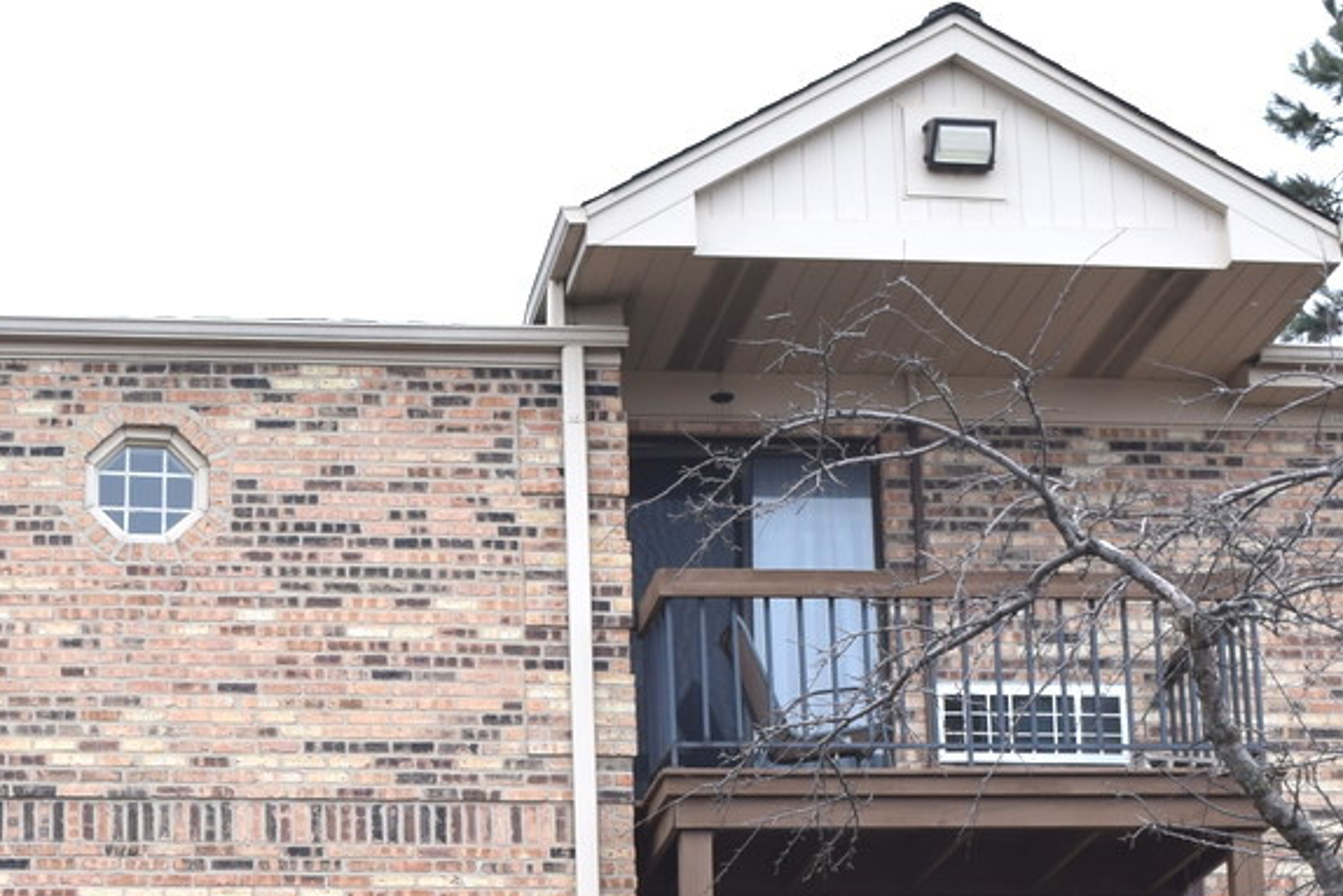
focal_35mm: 97
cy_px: 1128
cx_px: 260
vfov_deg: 13.6
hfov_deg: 20.7
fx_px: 3635
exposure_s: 1/250
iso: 220
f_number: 8
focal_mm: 23
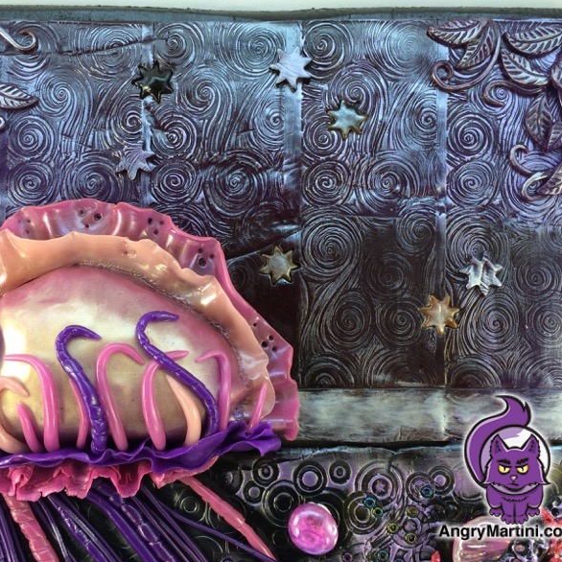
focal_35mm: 35
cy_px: 285
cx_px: 229
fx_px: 643
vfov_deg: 47.2
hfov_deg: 47.0
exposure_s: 1/120
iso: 64
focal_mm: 4.15
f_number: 2.2
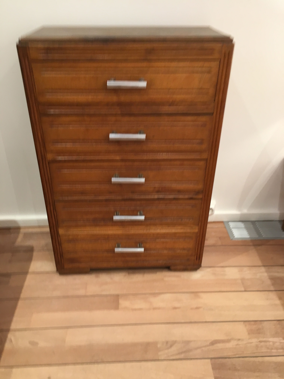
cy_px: 190
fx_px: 317
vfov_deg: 61.7
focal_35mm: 29
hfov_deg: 48.2
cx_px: 142
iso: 100
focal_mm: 4.15
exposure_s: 1/33
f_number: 2.2
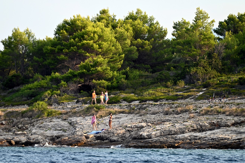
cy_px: 82
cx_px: 122
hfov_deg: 6.9
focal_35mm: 300
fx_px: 2042
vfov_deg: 4.6
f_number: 5.6
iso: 400
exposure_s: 1/500
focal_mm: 300
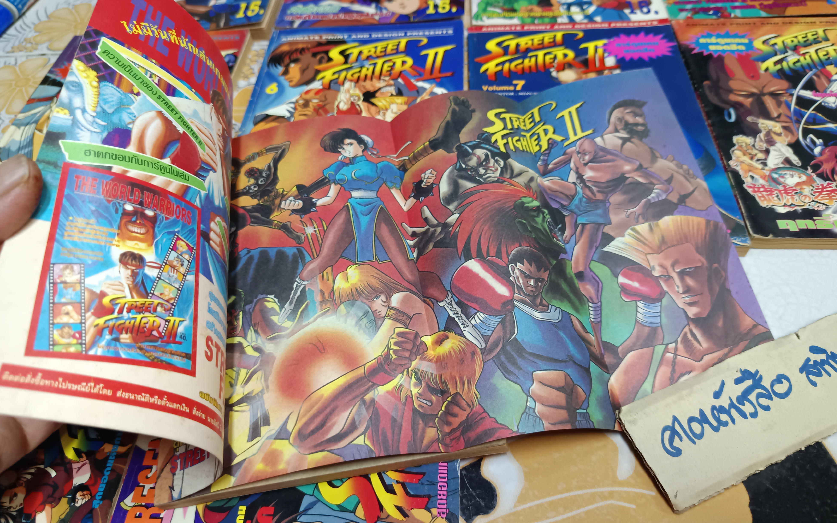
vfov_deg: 47.6
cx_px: 423
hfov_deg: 70.4
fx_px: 593
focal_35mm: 26
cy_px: 262
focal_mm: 5.31
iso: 1264
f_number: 1.7
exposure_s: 1/25
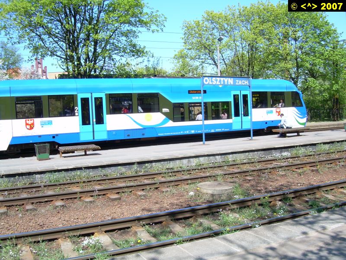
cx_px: 173
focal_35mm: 38
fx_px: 380
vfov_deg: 37.7
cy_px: 130
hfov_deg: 49.0
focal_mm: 6.3
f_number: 4.6
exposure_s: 1/210
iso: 50
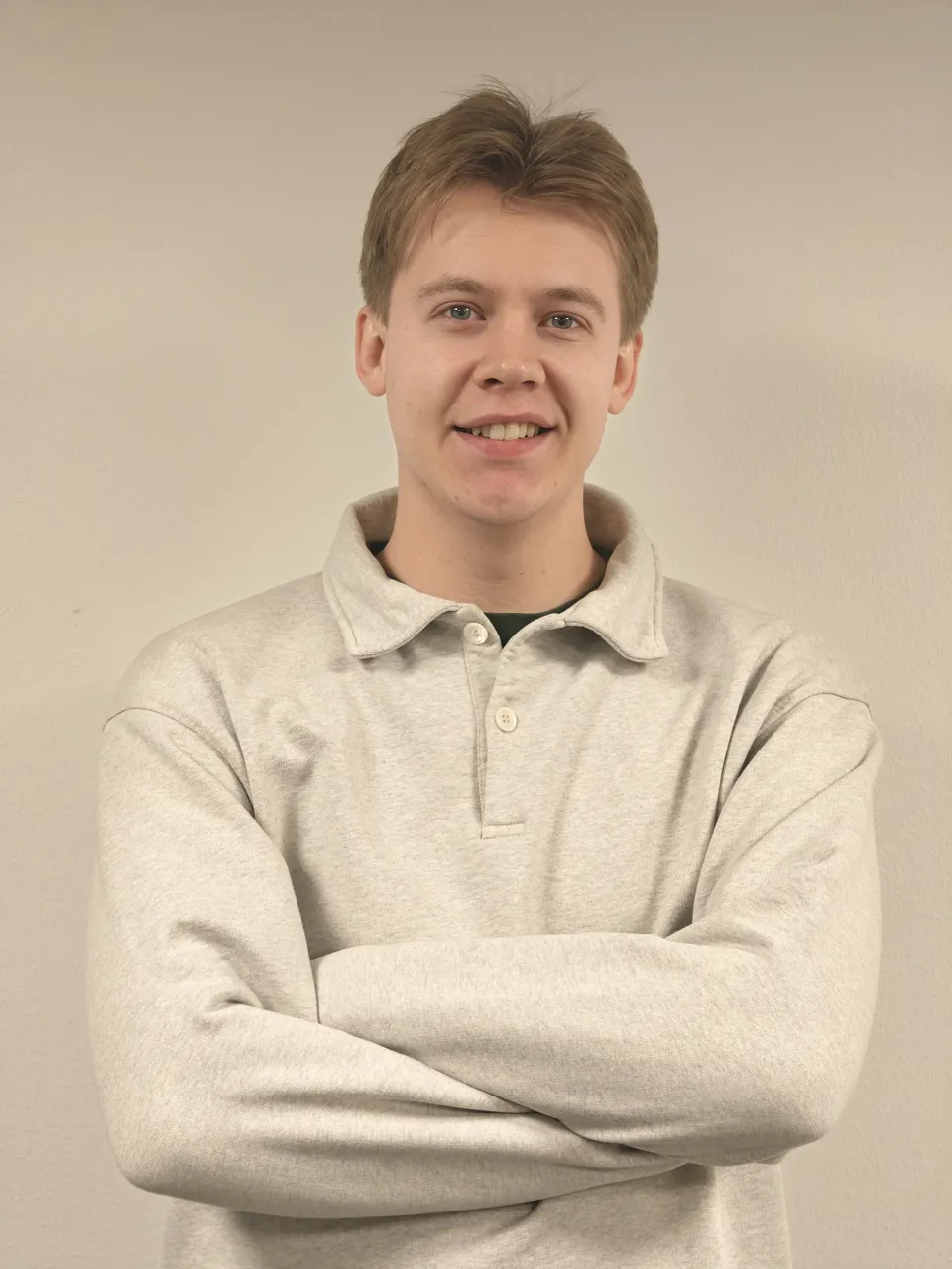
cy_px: 634
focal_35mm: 70
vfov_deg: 27.8
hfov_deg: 21.0
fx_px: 2567
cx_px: 476
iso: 640
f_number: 2.6
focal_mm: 13.3
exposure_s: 1/50
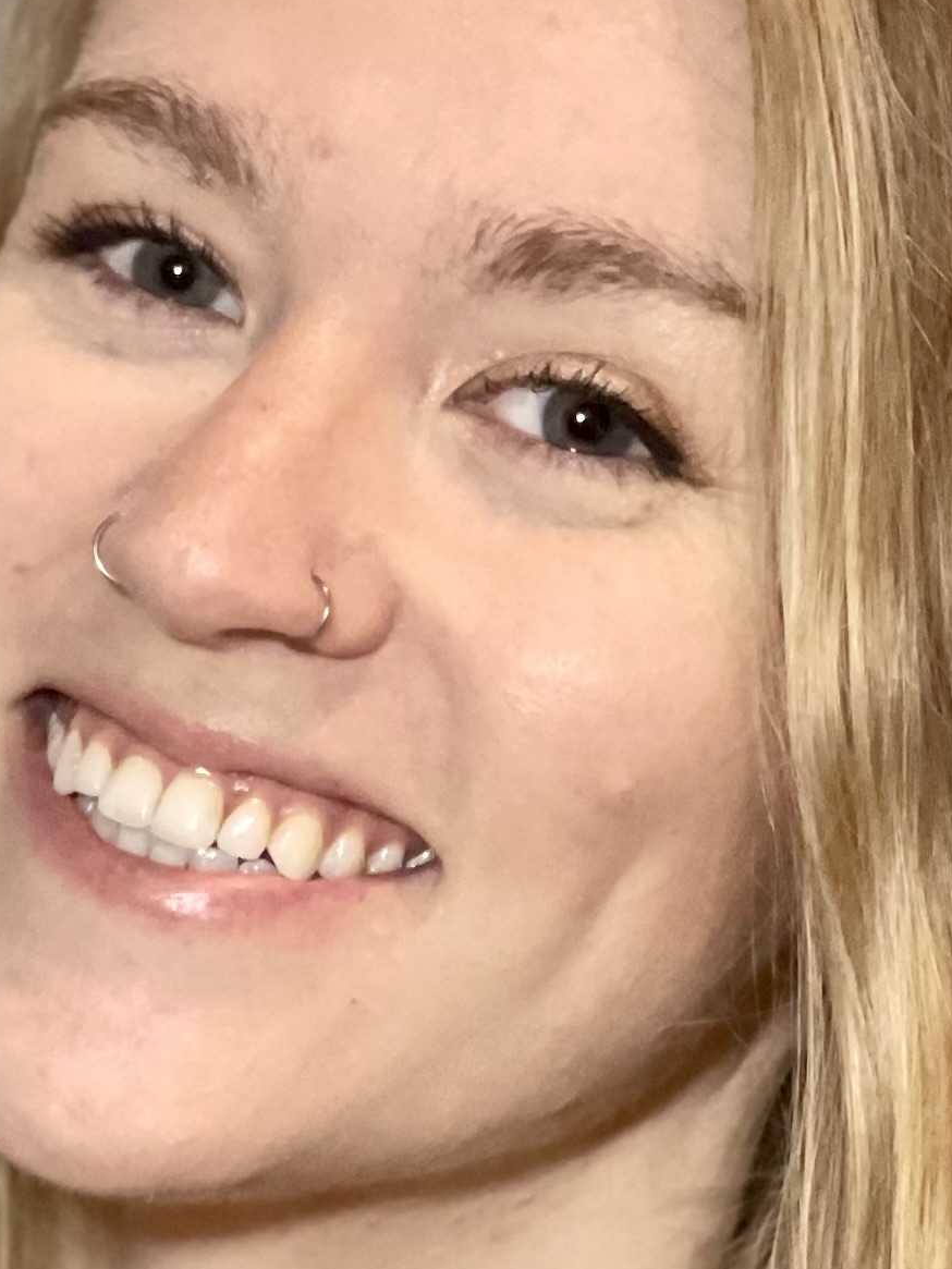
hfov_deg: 8.2
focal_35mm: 180
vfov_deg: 10.9
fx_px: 6599
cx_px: 362
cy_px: 1259
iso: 400
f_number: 2
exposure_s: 1/24
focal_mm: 6
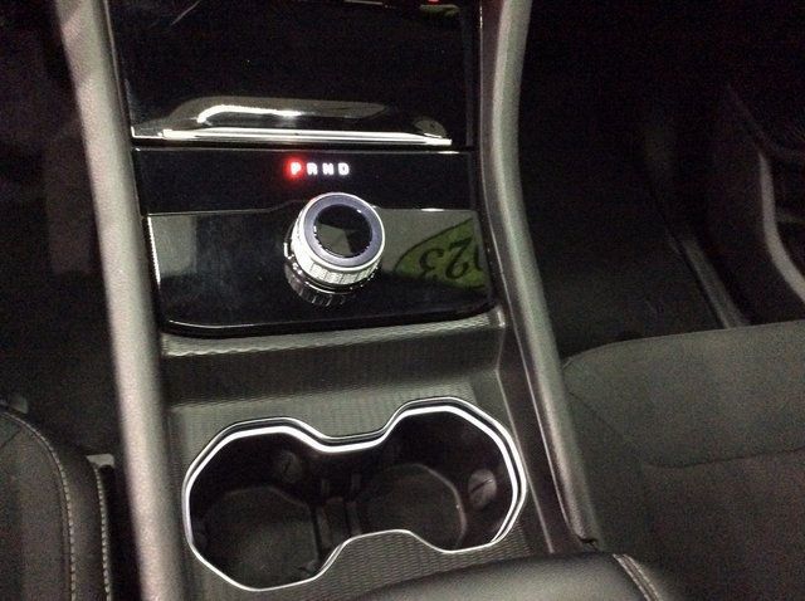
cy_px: 300
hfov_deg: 56.9
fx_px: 743
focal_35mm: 32
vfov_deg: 44.1
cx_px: 402
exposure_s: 1/15
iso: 500
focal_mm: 3.3
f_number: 2.4
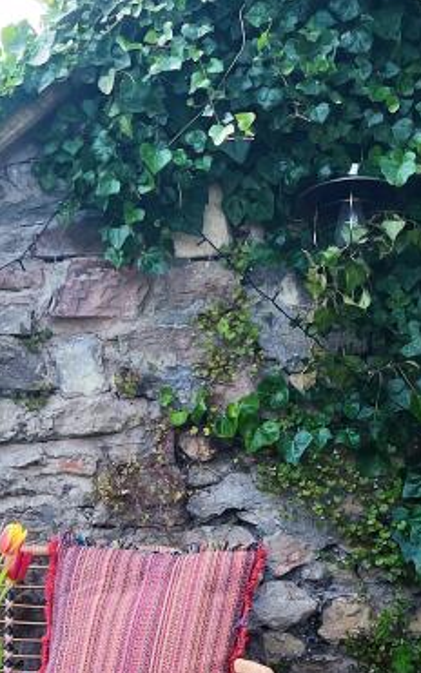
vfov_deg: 26.4
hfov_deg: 16.8
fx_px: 1395
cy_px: 579
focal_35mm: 76
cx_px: -4
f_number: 1.6
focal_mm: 4.2
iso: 32
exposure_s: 1/1182
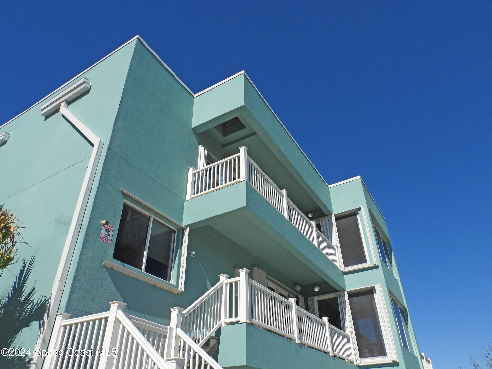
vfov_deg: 56.8
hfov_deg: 71.6
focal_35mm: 24
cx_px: 246
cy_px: 184
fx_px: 341
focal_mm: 4.3
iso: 100
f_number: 4
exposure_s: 1/1600
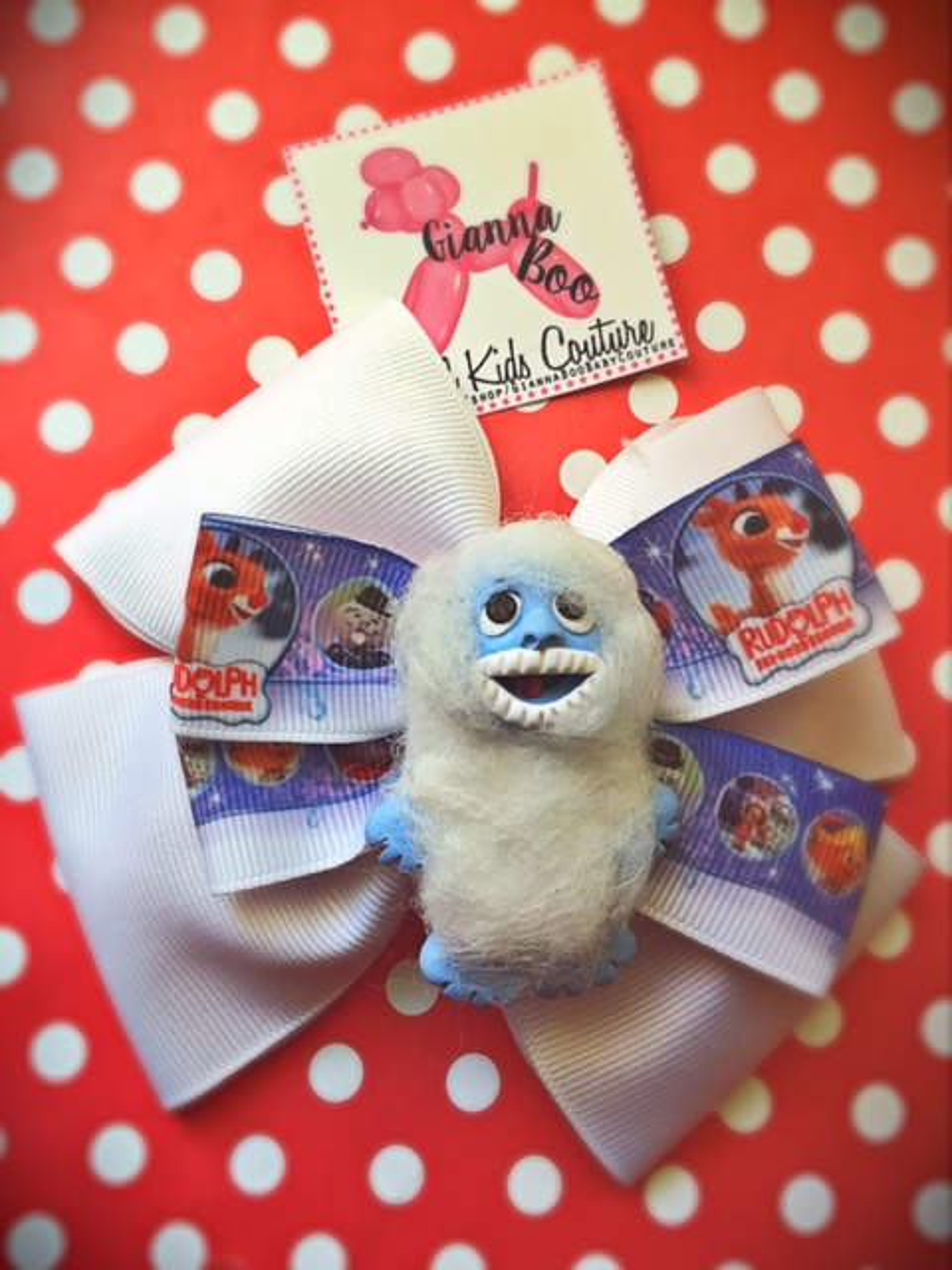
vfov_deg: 61.7
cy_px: 635
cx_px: 476
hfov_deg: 48.2
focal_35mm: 29
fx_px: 1063
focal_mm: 4.15
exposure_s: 1/30
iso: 64
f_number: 2.2
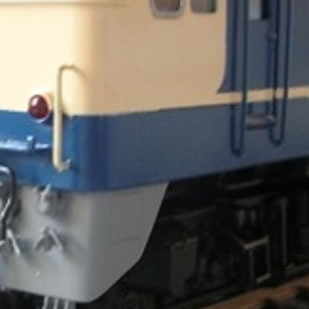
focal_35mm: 95
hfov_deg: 18.1
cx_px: 44
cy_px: 105
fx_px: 959
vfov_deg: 18.2
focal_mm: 5.8
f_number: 2.8
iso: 50
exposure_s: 1/7.7
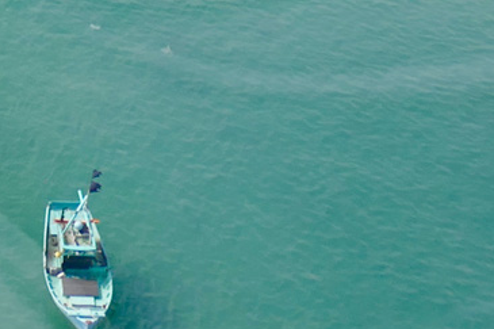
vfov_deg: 8.9
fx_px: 1879
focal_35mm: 137
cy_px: -506
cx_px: -261
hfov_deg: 14.0
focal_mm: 9.12
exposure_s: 1/1300
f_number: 2.8
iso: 125
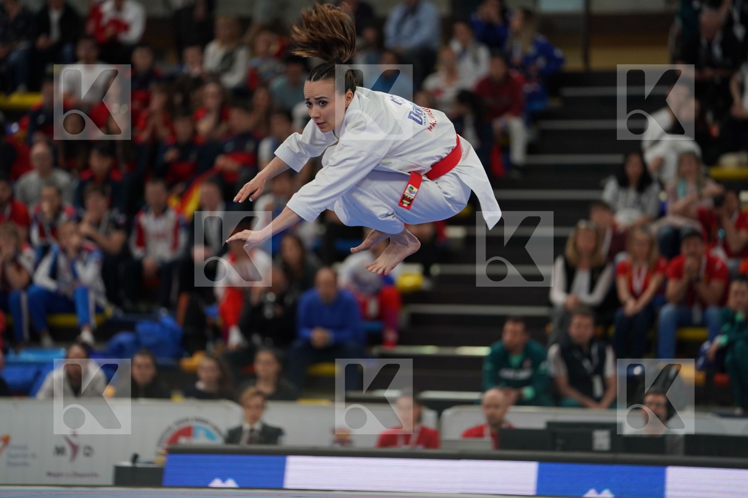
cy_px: 249
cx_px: 374
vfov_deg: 6.9
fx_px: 4155
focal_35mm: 200
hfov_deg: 10.3
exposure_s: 1/500
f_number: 2.8
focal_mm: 200
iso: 800
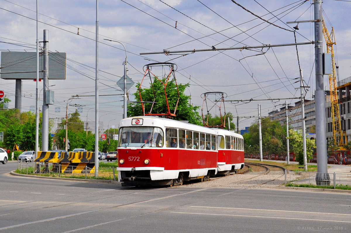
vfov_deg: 22.6
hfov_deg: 33.4
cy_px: 116
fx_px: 584
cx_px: 176
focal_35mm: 60
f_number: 8
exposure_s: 1/500
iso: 200
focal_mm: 40
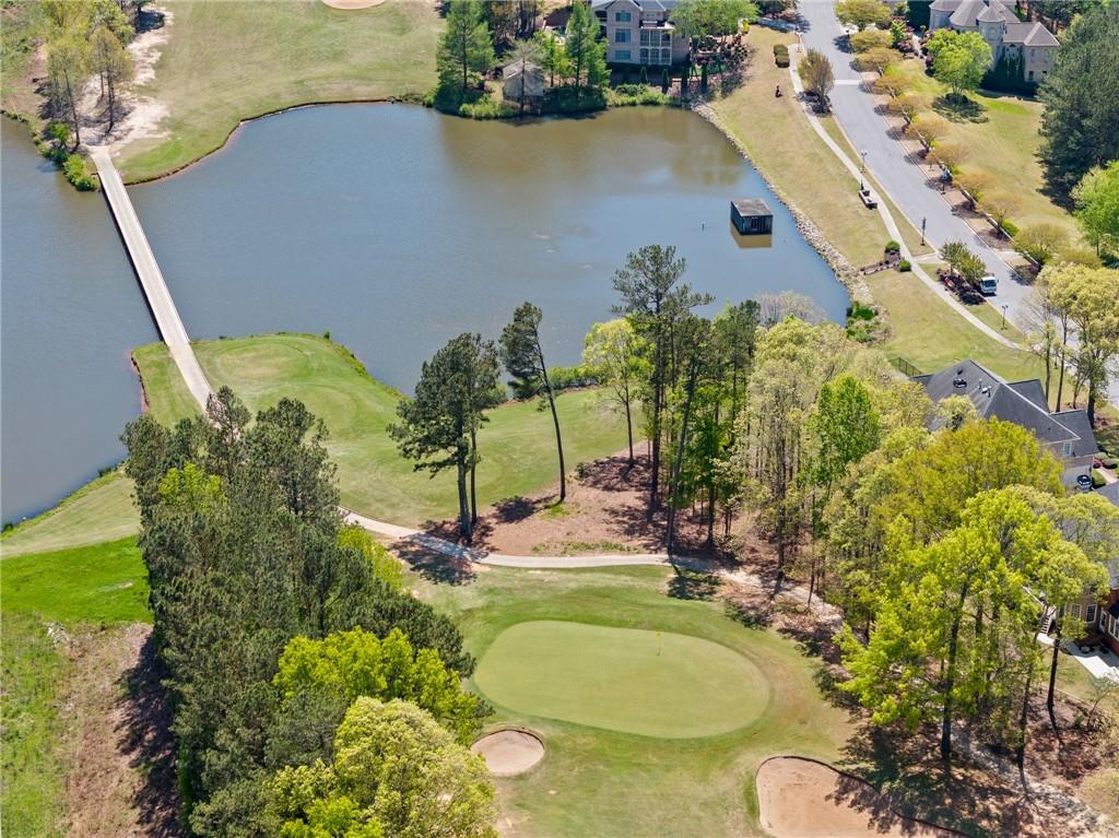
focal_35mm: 70
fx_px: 2262
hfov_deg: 27.8
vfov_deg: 21.0
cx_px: 560
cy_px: 419
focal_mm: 19.35
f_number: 2.8
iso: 100
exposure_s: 1/60
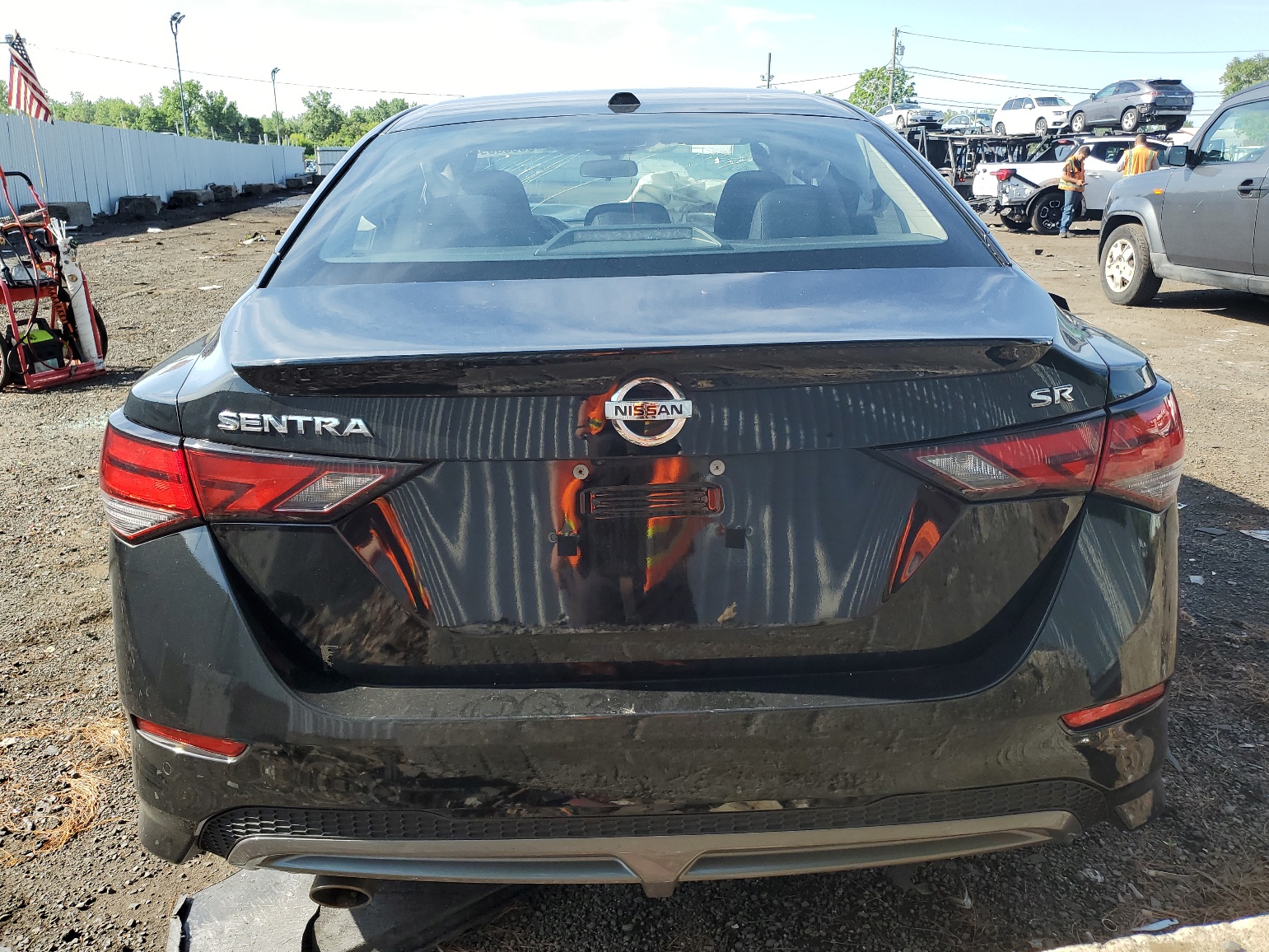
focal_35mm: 27
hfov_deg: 65.3
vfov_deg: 51.4
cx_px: 640
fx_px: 990
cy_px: 490
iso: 50
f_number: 1.5
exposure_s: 1/1250
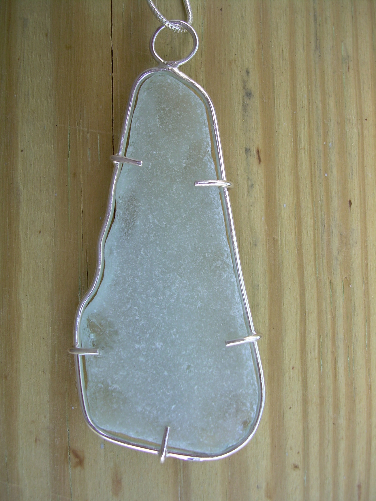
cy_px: 250
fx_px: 550
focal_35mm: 38
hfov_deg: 37.7
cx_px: 188
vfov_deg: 49.0
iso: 50
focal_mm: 6.3
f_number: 2.8
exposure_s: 1/55
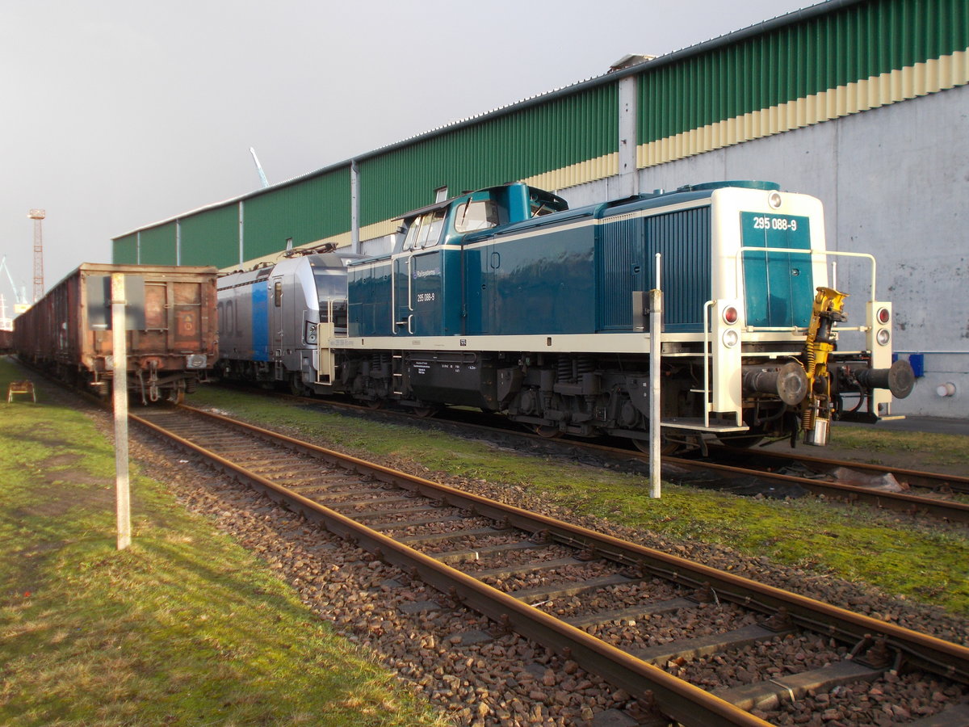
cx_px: 484
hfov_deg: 54.0
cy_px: 364
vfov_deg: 41.8
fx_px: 952
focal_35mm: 34
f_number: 3.6
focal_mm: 6
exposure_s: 1/100
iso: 80
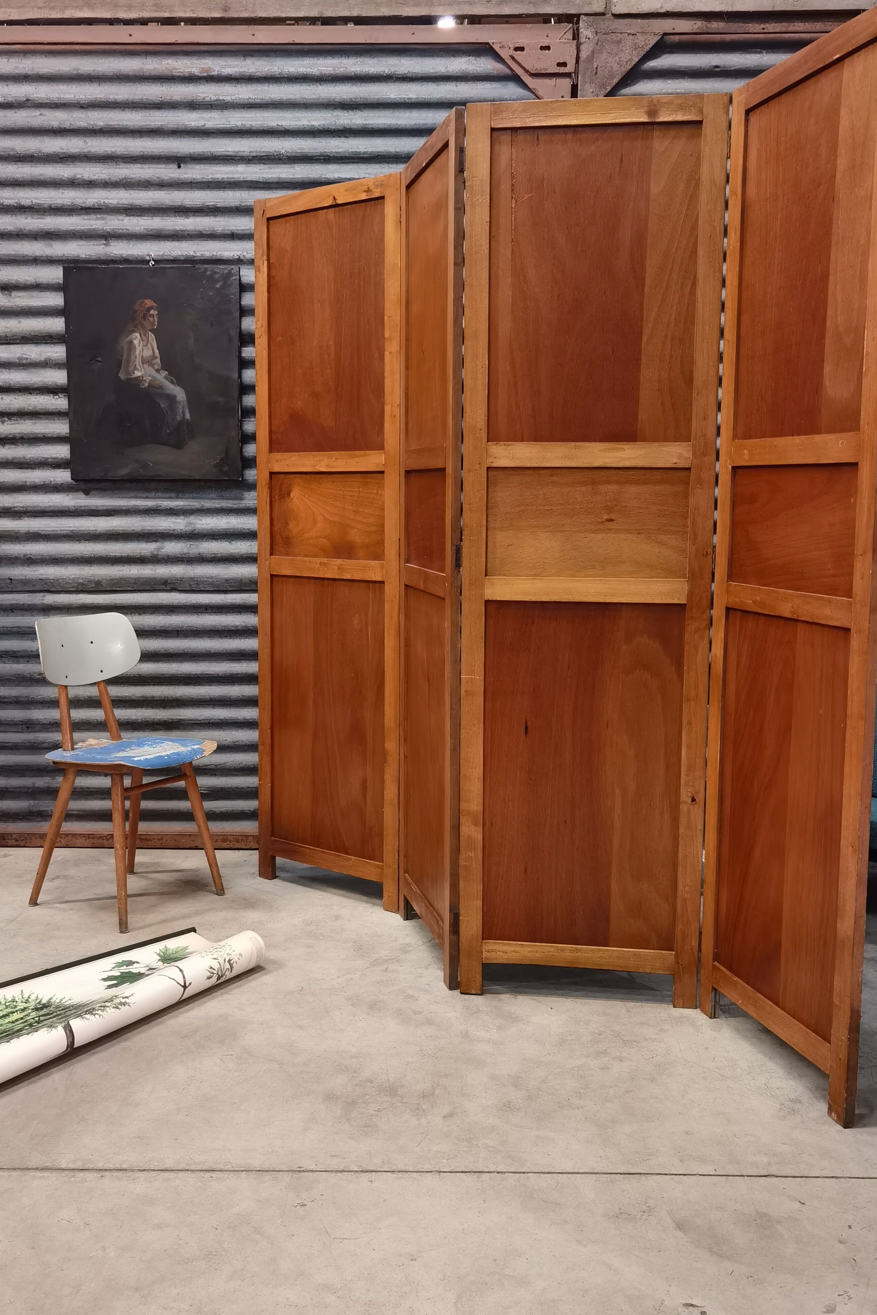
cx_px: 435
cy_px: 660
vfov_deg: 57.2
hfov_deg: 40.0
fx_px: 1206
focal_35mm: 33
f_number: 1.9
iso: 640
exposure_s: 1/20
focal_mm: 6.71
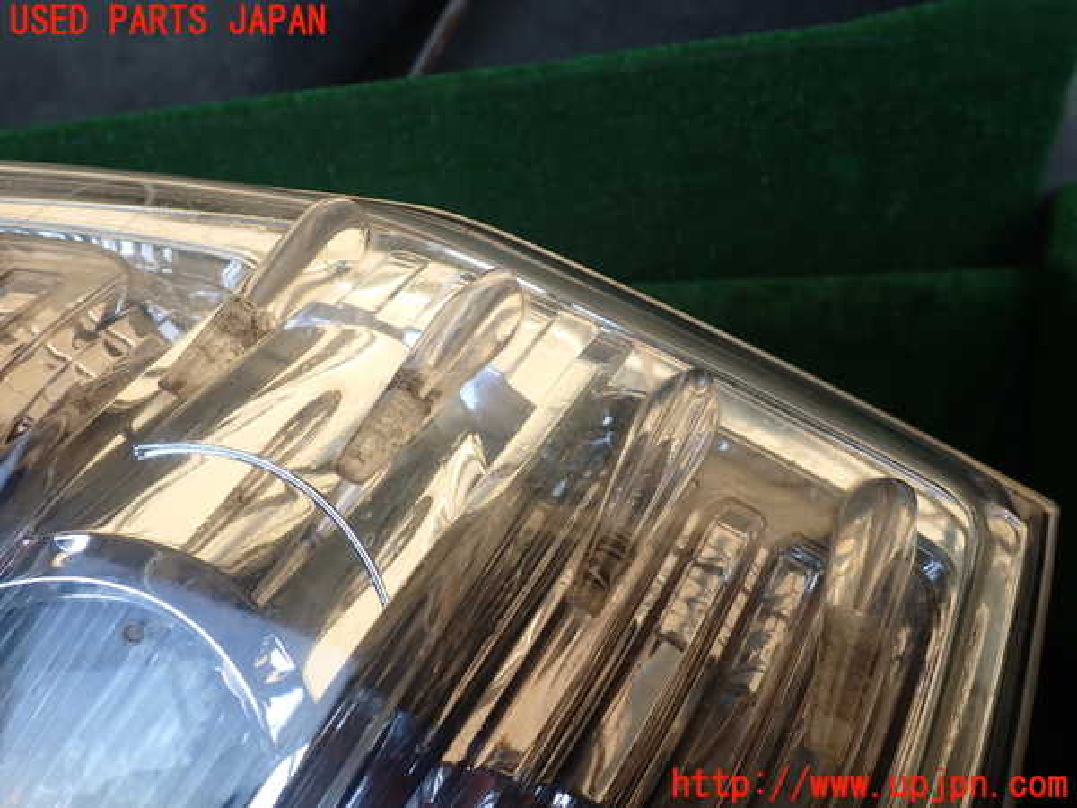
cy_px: 404
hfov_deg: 60.0
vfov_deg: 46.8
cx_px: 538
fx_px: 933
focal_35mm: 30
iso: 100
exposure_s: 1/100
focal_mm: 5.4
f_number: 3.2
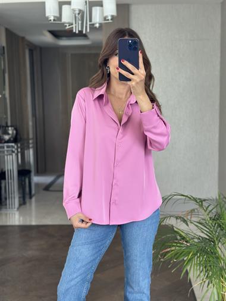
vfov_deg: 39.6
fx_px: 417
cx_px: 113
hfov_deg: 30.3
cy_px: 150
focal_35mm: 48
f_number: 1.78
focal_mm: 6.86
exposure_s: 1/99
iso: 125
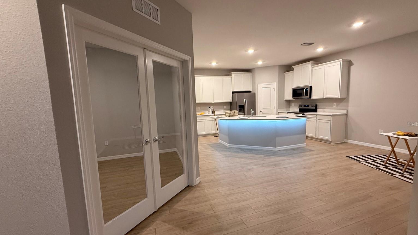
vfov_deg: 67.0
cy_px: 124
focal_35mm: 16
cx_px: 214
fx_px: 177
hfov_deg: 99.3
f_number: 2.2
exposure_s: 1/60
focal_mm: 2.22
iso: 320
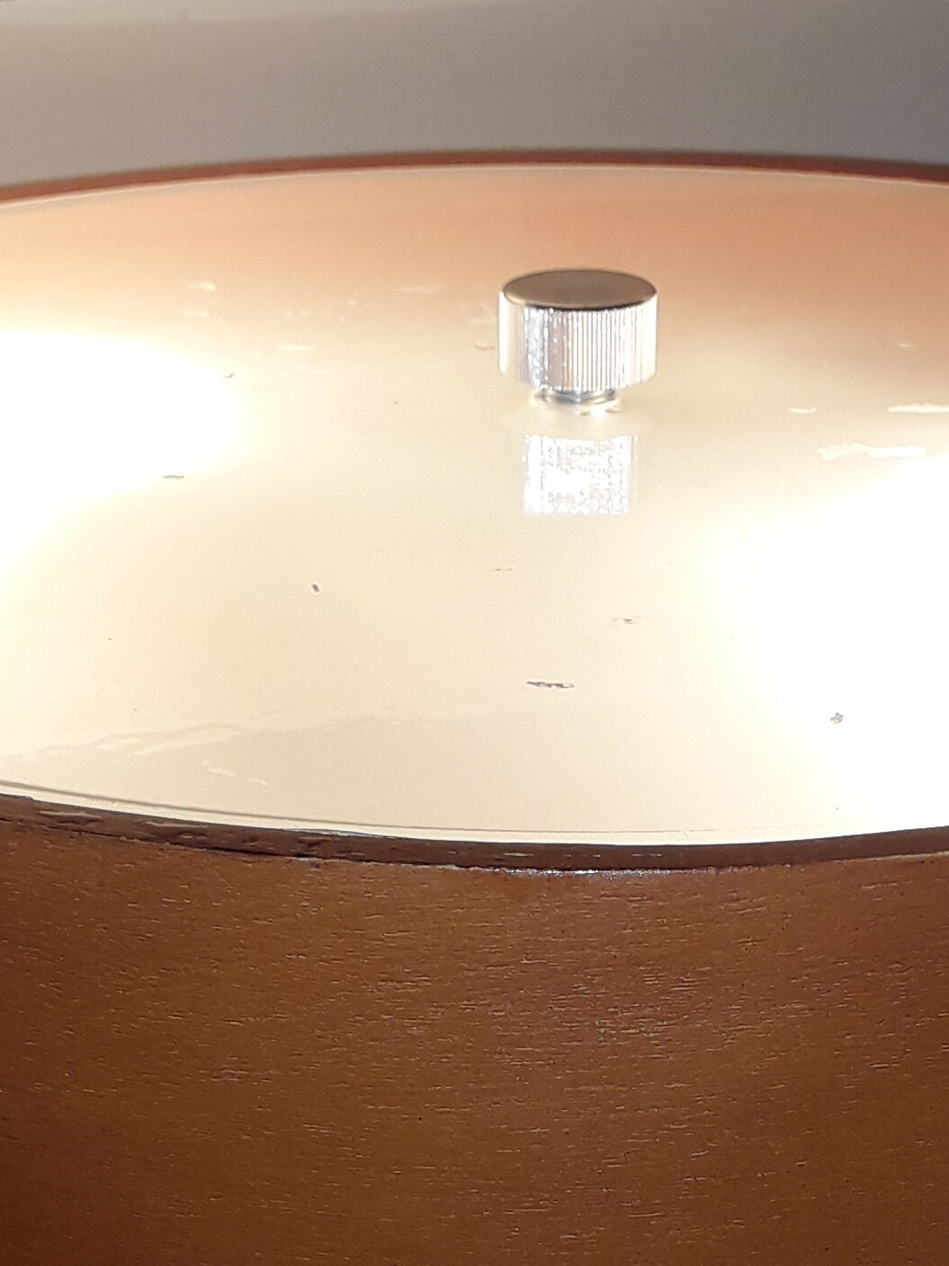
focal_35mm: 79
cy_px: 1569
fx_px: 2888
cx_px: 636
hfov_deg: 18.6
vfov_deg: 22.5
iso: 40
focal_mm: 3.6
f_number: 1.9
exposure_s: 1/118
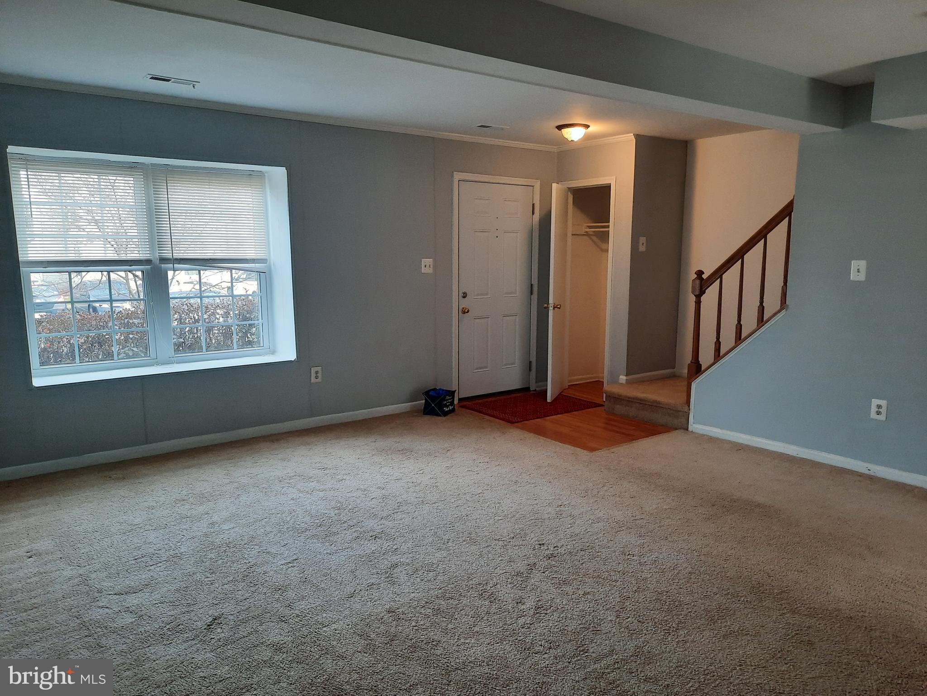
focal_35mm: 25
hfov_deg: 69.4
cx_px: 464
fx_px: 669
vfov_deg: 54.9
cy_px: 348
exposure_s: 1/60
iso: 160
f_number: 2
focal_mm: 4.6
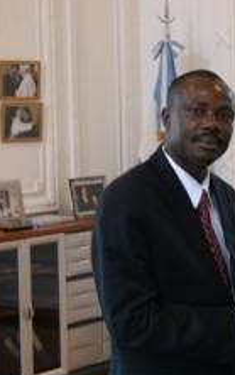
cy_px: 214
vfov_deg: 19.3
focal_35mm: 108
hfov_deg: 11.8
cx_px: 294
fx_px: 1106
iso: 400
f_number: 5
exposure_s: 1/15
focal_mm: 35
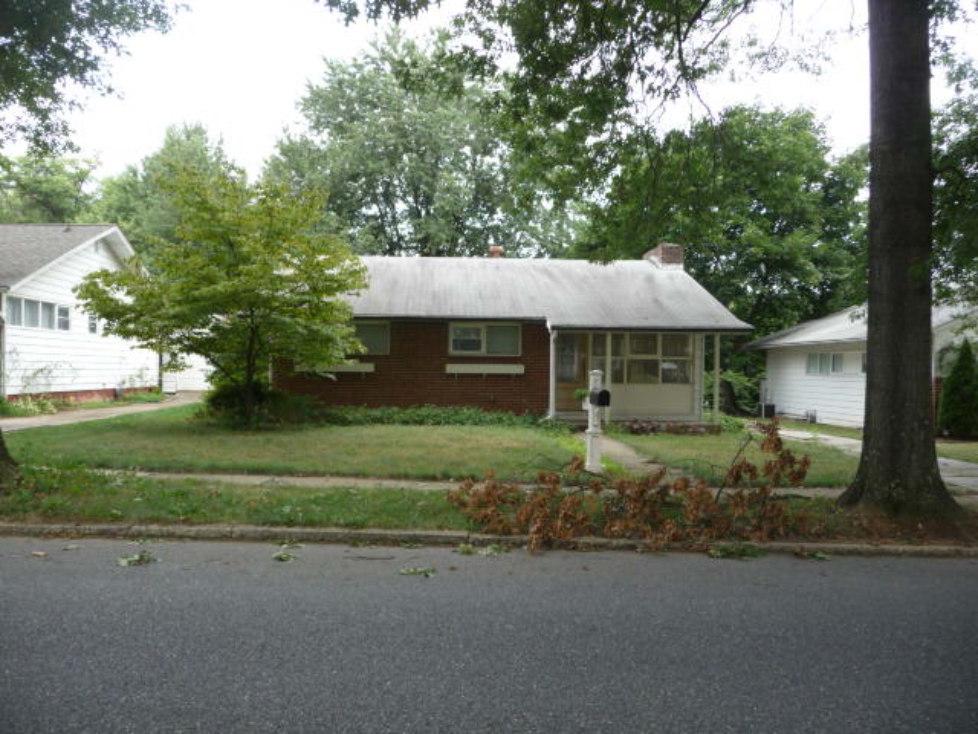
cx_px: 489
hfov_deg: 63.4
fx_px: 791
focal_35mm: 28
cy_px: 367
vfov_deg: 49.7
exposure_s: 1/125
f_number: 3.3
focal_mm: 4.7
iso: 100
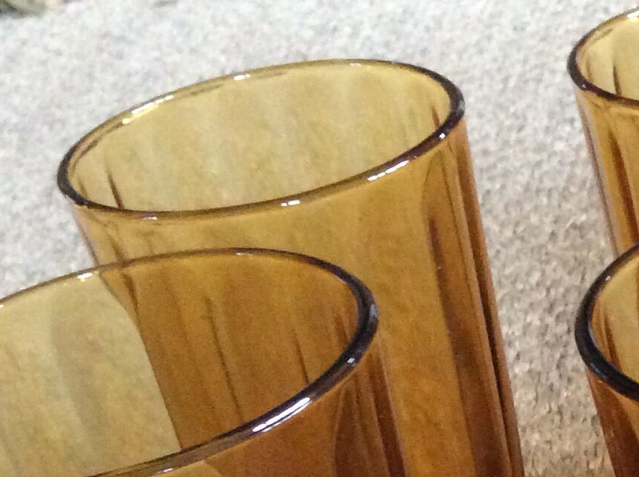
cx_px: 793
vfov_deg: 14.7
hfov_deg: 19.0
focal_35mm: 97
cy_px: 561
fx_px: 1788
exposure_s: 1/17
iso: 320
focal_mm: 3.3
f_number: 2.4
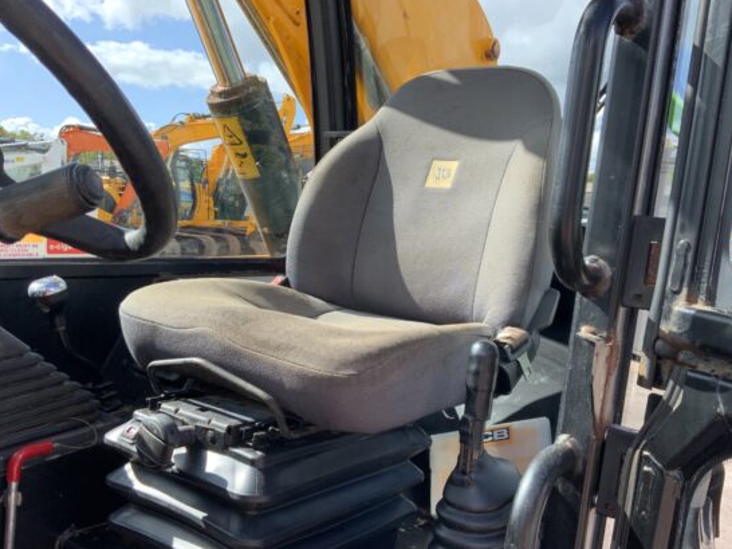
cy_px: 315
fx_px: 719
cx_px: 381
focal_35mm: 34
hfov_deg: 54.0
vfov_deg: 41.7
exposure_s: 1/391
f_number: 1.8
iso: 16
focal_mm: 3
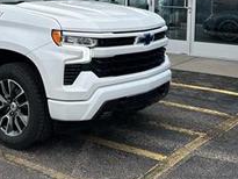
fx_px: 440
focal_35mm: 64
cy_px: 15
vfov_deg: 22.4
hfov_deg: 29.6
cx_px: 48
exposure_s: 1/1575
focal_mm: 5.7
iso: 50
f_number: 1.5
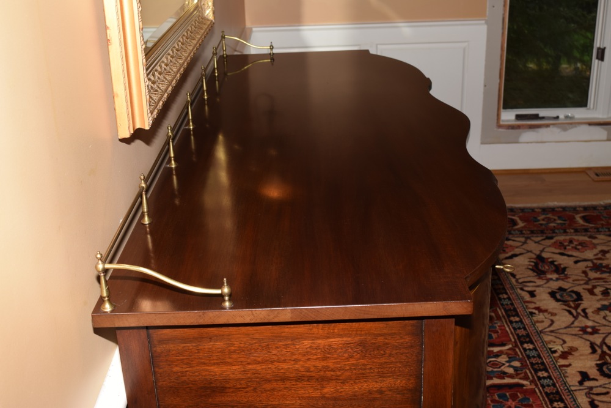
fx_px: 789
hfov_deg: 42.3
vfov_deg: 29.0
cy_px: 204
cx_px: 306
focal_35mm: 46
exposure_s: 1/60
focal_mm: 31
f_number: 8
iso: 100
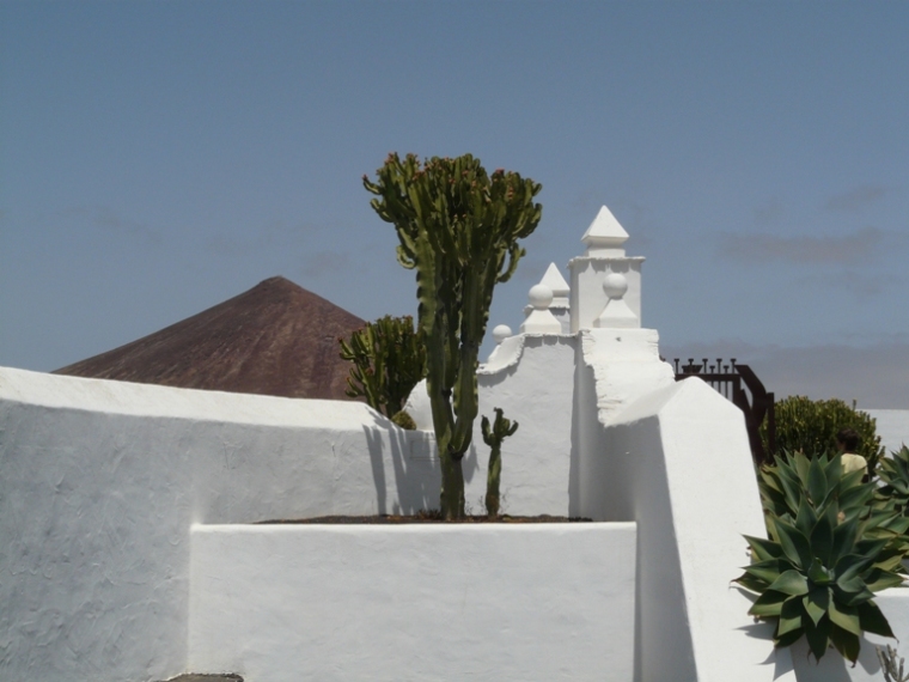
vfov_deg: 24.0
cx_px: 454
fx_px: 1602
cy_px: 341
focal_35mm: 61
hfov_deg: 31.7
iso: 100
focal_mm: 10
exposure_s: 1/640
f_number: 8
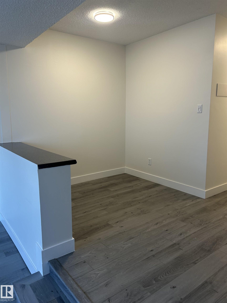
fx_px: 227
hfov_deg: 53.1
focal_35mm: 26
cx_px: 114
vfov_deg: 67.3
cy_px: 152
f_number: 1.5
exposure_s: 1/60
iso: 80
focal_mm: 5.7
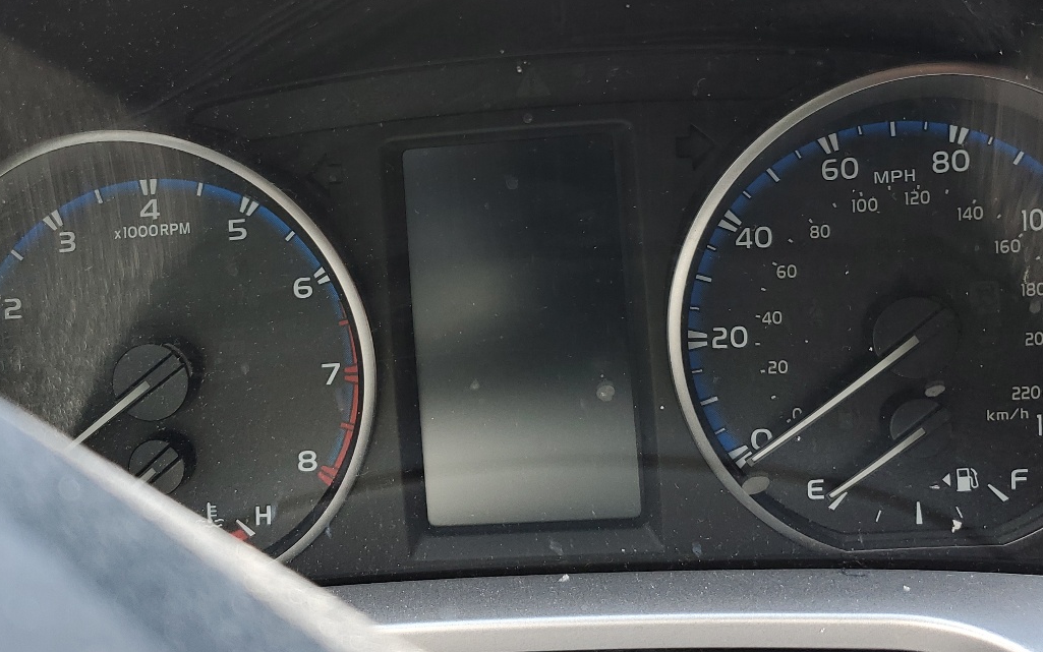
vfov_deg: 29.7
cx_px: 414
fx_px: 1222
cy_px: 238
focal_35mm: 43
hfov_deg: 45.9
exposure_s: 1/167
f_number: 1.5
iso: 50
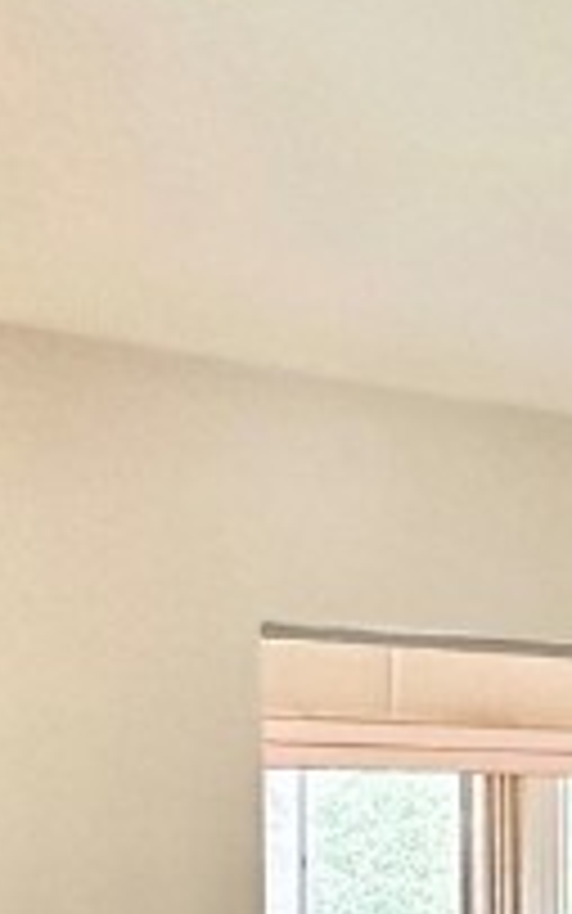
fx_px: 1869
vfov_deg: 26.3
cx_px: 1657
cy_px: 873
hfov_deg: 11.4
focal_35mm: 75
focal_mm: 2.22
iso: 250
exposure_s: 1/60
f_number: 2.2
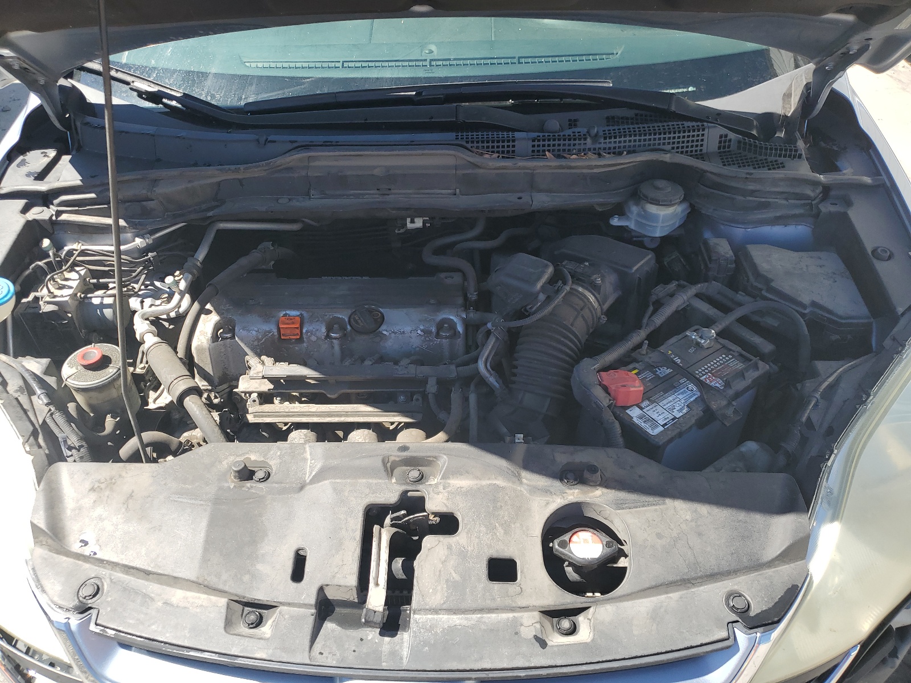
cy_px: 342
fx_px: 684
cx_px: 456
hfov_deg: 67.3
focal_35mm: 26
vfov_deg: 53.1
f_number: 1.5
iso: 50
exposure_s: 1/1000
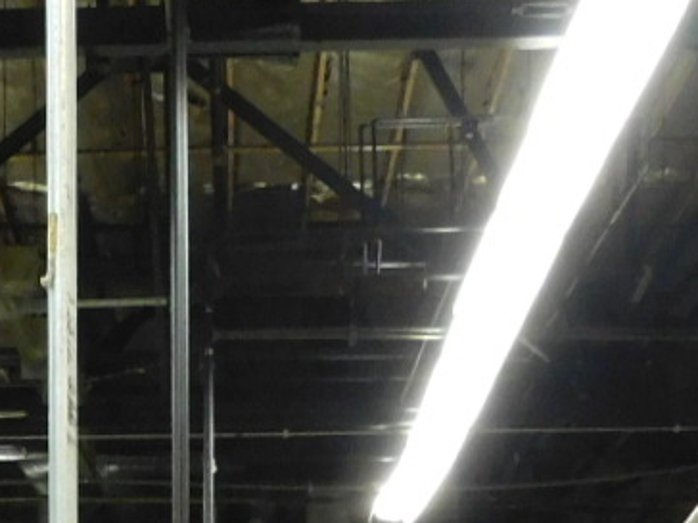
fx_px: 2037
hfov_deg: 19.3
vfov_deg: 12.6
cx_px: 188
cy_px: 1096
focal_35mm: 101
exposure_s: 1/30
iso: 320
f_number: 3
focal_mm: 4
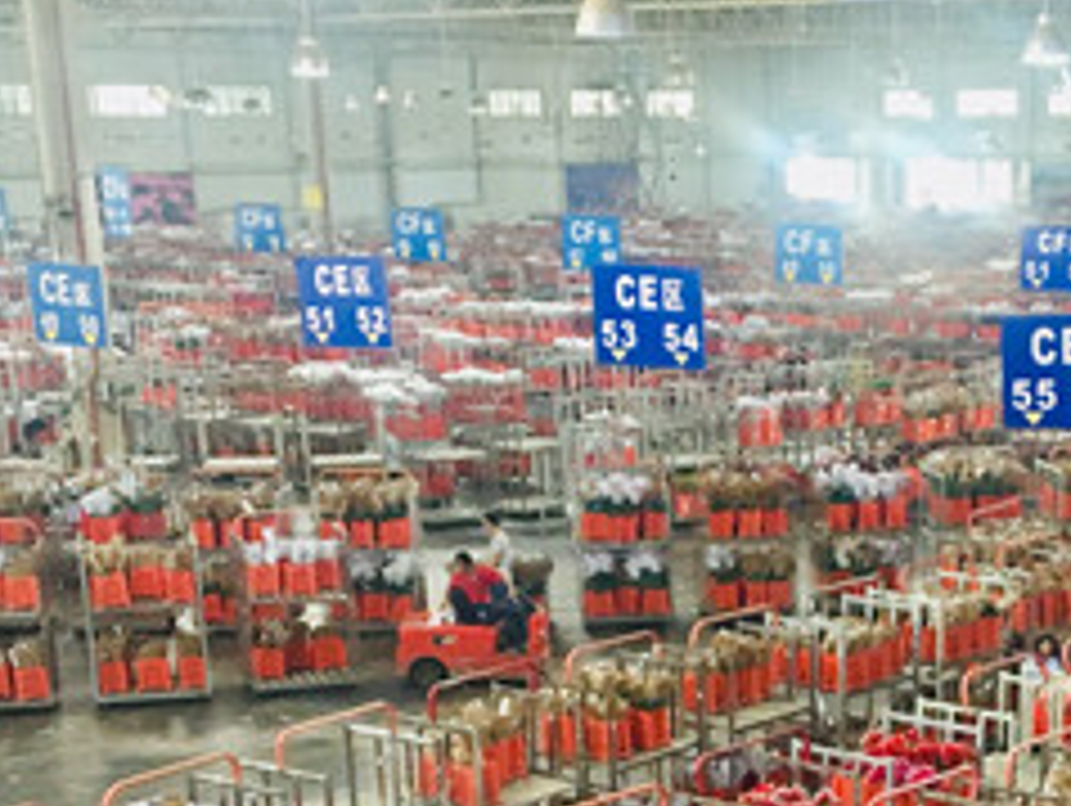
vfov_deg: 19.4
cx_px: 878
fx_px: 2261
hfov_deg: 26.1
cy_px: 883
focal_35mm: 73
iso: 160
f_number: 2.2
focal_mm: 4.15
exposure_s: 1/33
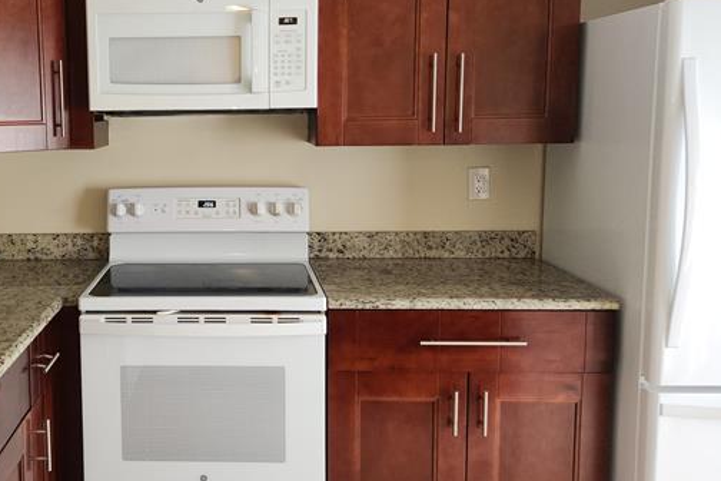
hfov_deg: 49.3
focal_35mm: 38
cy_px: 192
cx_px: 212
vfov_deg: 34.9
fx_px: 761
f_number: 1.8
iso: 64
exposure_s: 1/60
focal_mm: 5.4
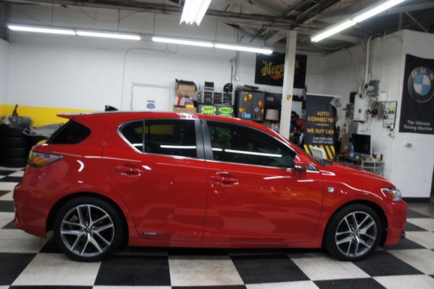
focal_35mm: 27
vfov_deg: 47.9
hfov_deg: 67.4
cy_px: 144
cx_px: 217
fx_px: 325
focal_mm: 18
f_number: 3.5
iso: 250
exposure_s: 1/30
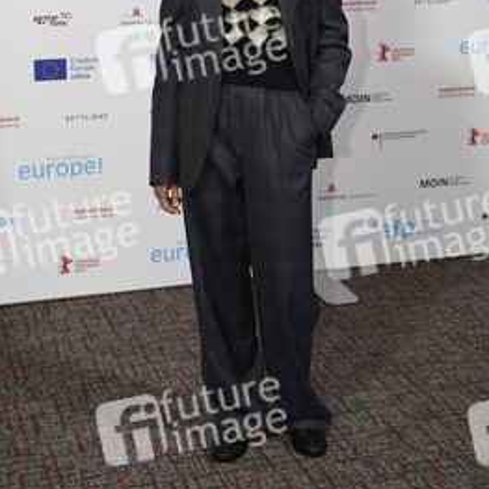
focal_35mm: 71
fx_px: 1135
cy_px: 143
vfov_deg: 24.1
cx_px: 245
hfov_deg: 24.3
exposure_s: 1/160
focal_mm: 55
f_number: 4
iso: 800
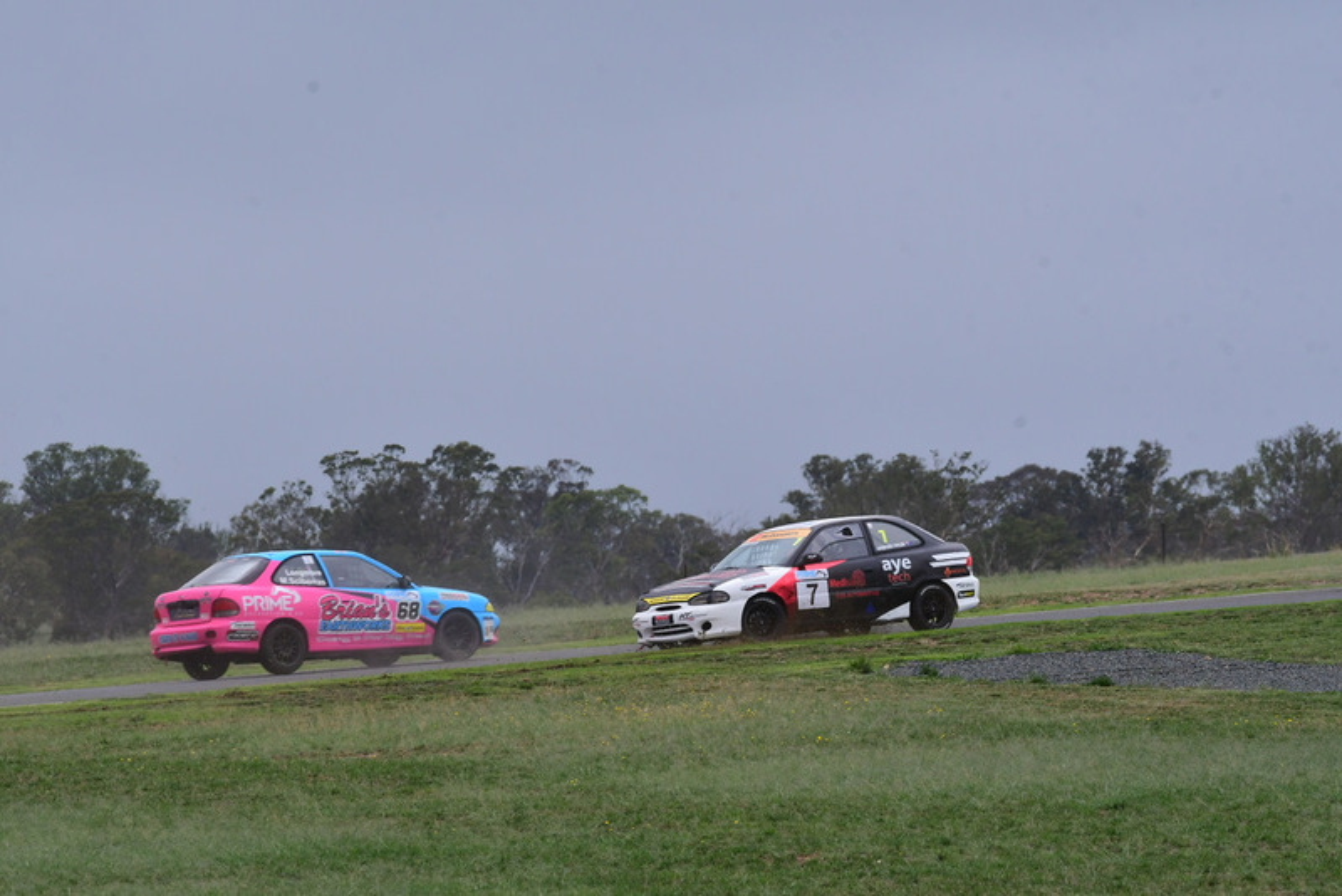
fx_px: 17899
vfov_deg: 2.9
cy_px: 448
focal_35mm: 480
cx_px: 671
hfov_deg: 4.3
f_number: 13
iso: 640
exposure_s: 1/640
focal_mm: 320
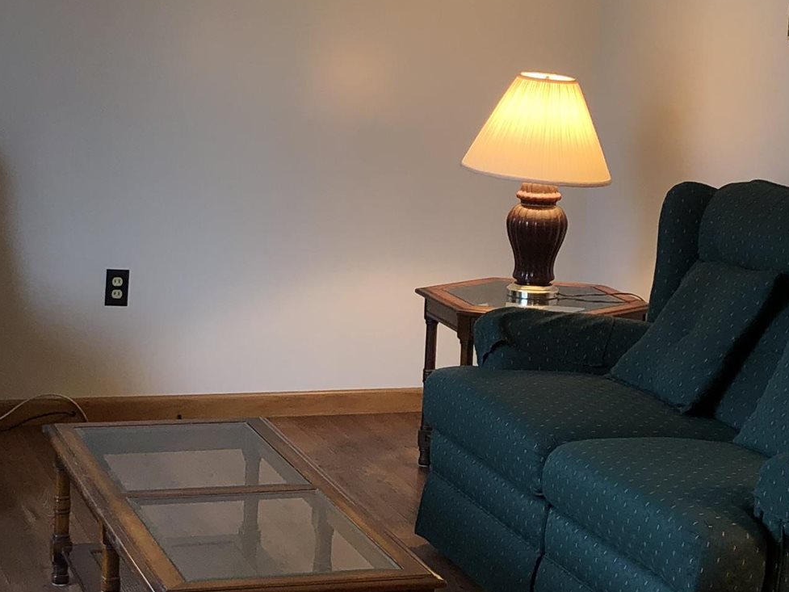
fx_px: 2006
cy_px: 377
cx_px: 385
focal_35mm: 88
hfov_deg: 22.3
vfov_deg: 16.8
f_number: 1.8
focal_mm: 3.99
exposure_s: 1/29
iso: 20
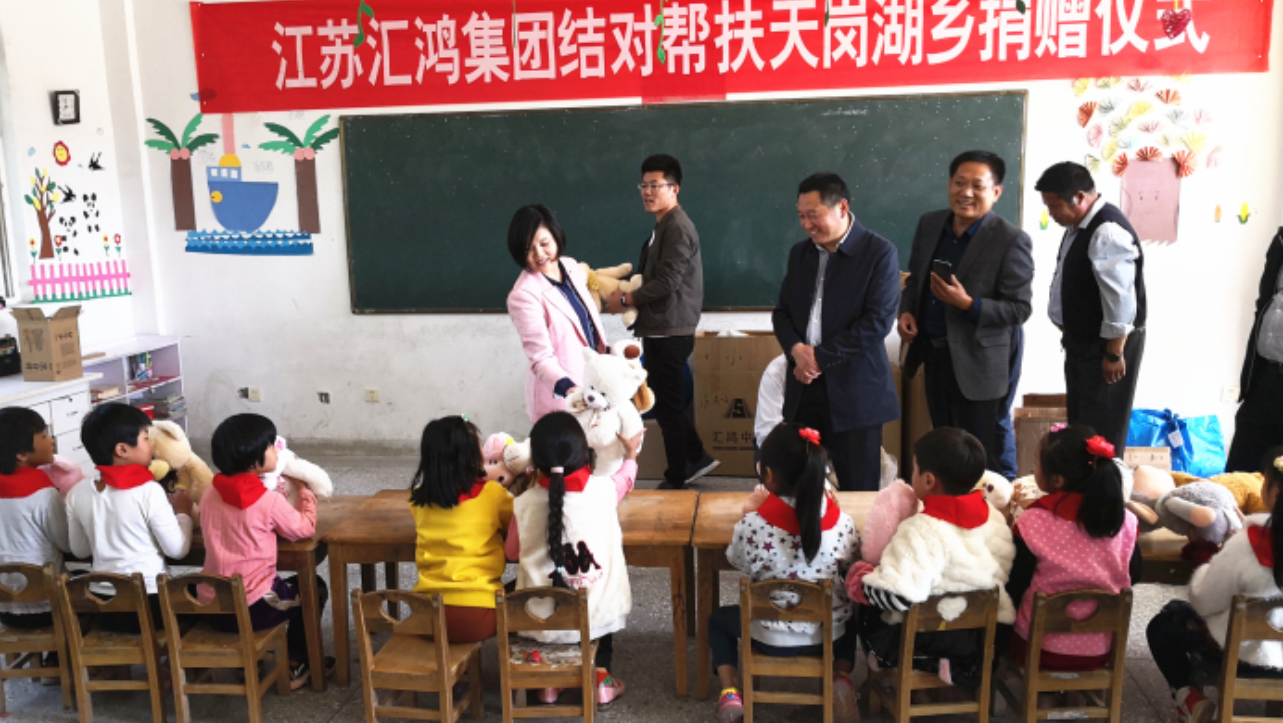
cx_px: 621
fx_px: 1055
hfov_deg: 62.6
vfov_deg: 37.8
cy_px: 409
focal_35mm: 31
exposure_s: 1/100
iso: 100
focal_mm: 3.95
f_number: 1.6
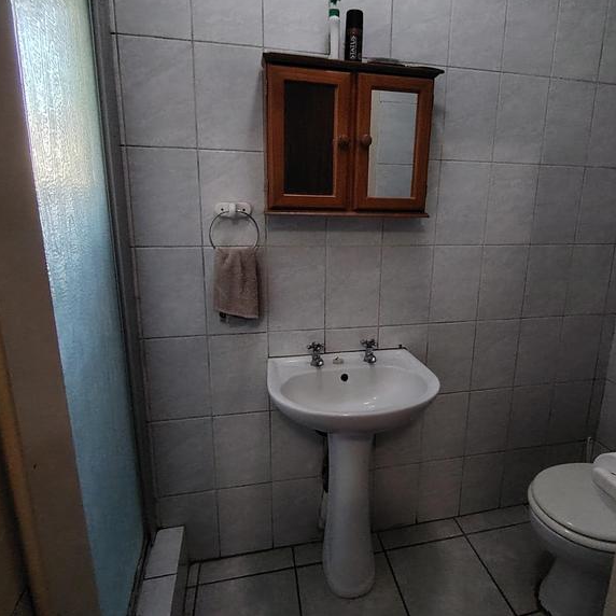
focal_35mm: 21
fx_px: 423
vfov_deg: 72.1
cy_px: 295
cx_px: 341
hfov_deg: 71.9
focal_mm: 1.42
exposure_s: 1/33.3
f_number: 2.2
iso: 288
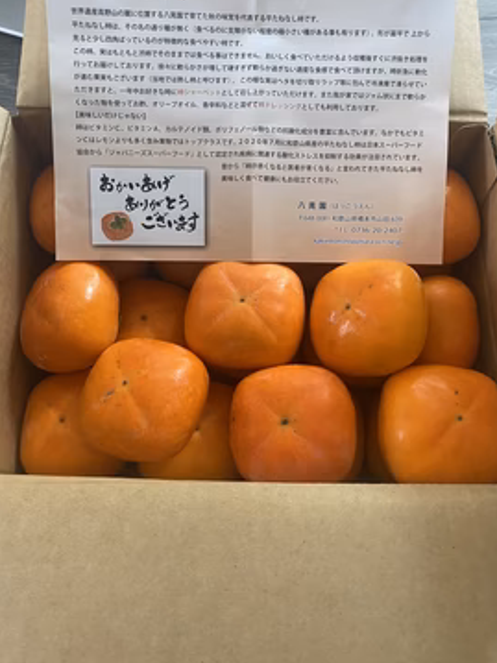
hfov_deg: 48.2
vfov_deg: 61.5
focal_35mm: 29
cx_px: 259
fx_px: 555
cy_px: 295
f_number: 1.8
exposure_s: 1/55
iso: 320
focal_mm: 4.25
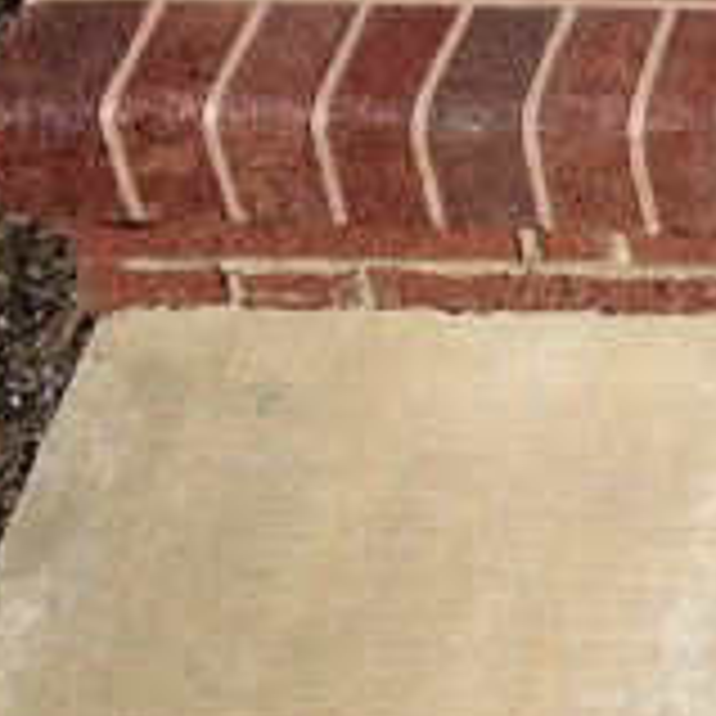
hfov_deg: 11.3
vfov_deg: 11.9
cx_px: 1373
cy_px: -302
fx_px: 3300
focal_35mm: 141
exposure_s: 1/2088
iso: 50
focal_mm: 4.12
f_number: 2.4
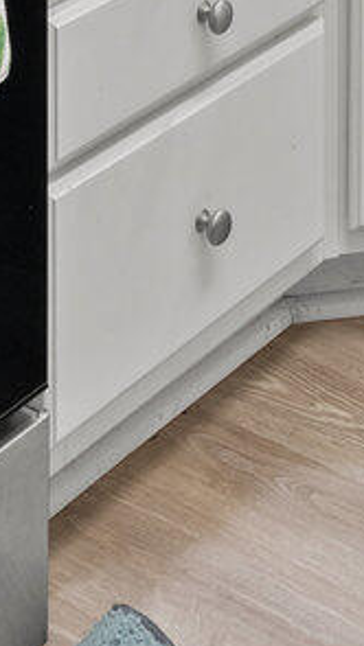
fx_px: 1870
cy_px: -840
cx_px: 325
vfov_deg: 14.3
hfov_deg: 11.1
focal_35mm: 109
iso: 500
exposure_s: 1.3
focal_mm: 15
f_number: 7.1
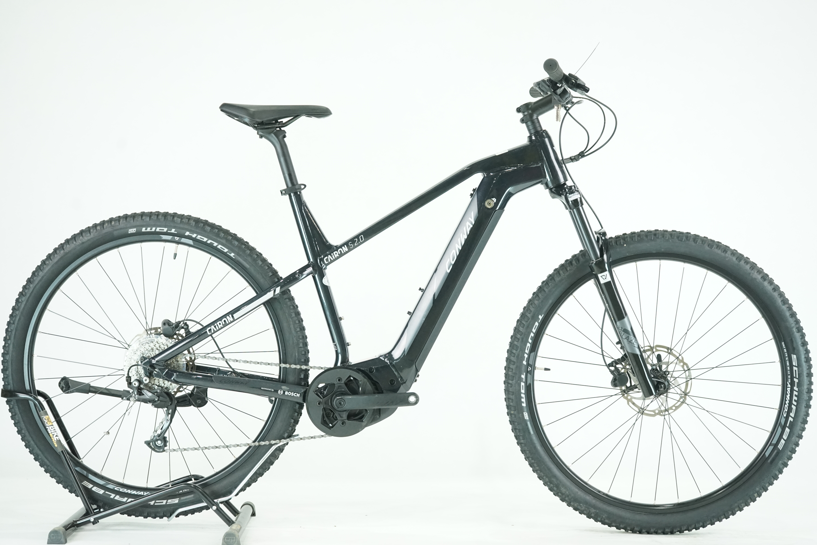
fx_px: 1293
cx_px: 408
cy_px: 272
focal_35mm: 57
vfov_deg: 23.8
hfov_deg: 35.1
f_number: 5.6
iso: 3200
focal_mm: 57
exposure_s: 1/200
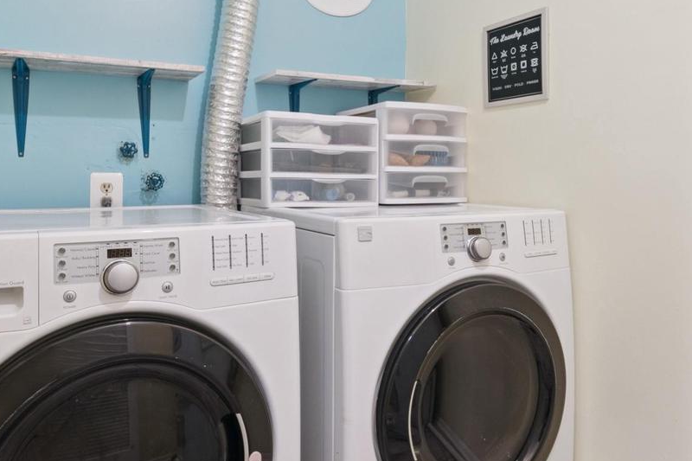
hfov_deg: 67.4
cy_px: 176
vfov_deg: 47.5
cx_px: 340
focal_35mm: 27
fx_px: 519
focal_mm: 10
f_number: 8
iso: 400
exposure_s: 1/3.33
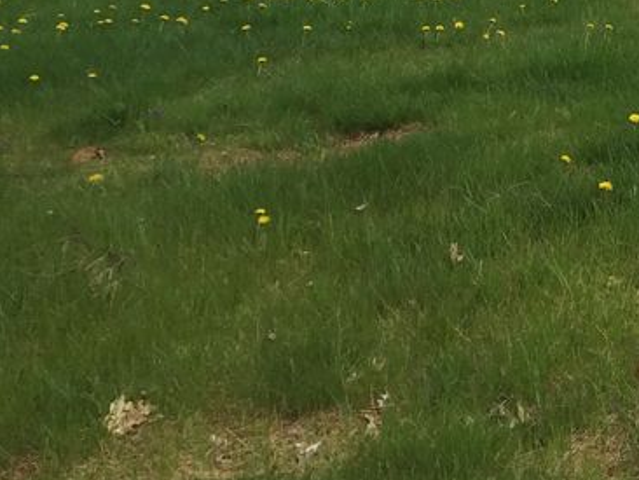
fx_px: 1755
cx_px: 849
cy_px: -227
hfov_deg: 19.0
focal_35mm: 95
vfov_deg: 14.6
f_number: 2.2
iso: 32
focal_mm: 4.15
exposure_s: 1/1014
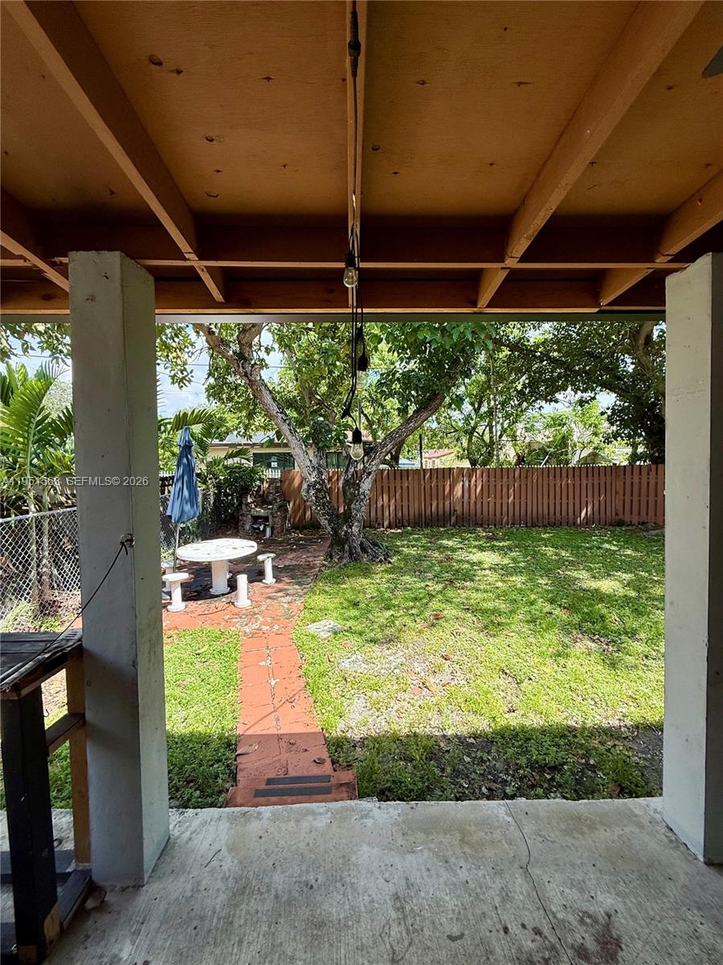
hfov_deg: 85.7
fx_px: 390
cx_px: 362
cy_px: 482
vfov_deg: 102.1
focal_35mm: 14
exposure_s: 1/510
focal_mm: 2.22
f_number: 2.2
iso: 50
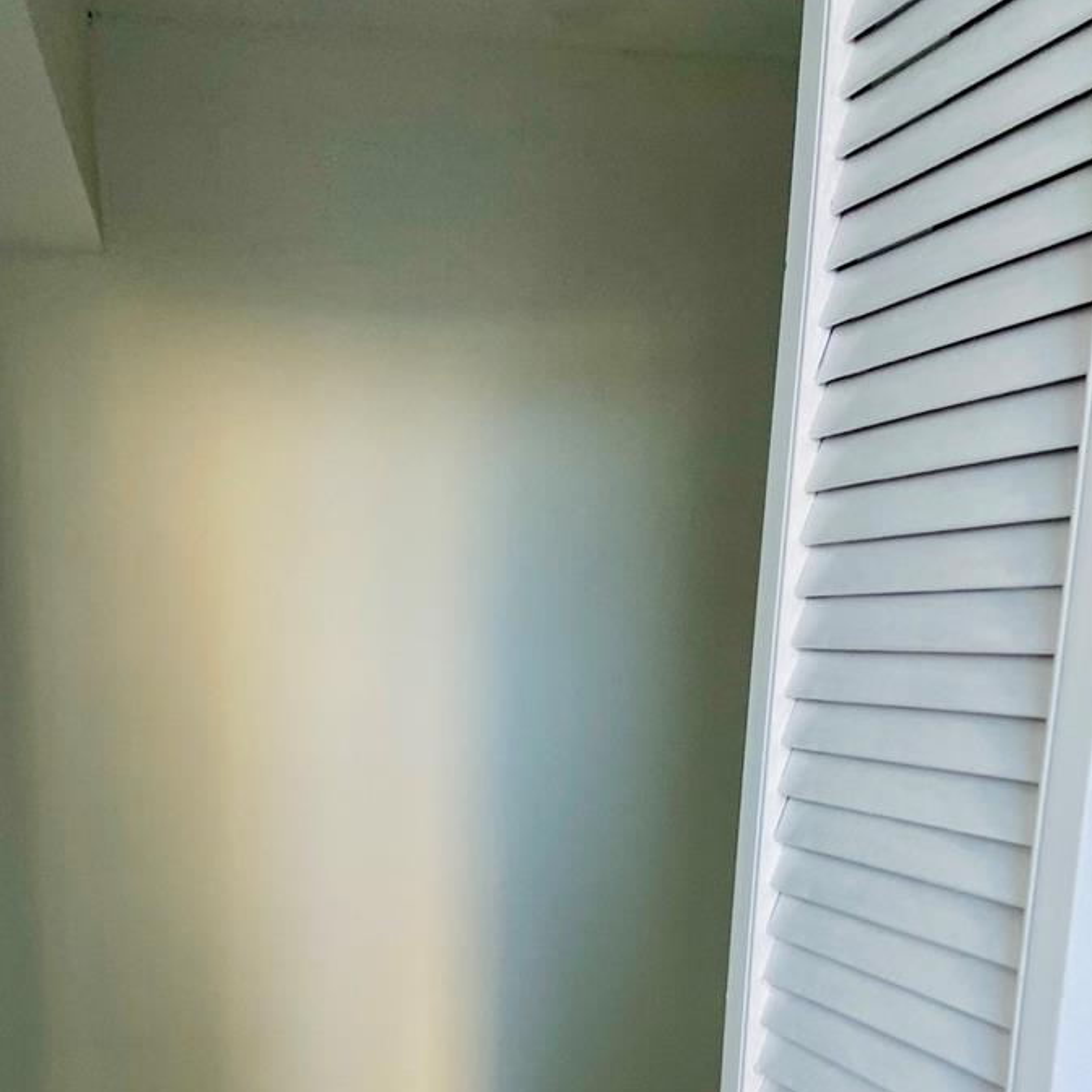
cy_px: 959
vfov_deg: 38.4
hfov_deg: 40.5
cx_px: 380
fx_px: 1463
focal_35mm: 41
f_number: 1.8
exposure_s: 1/122
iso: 64
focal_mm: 4.25
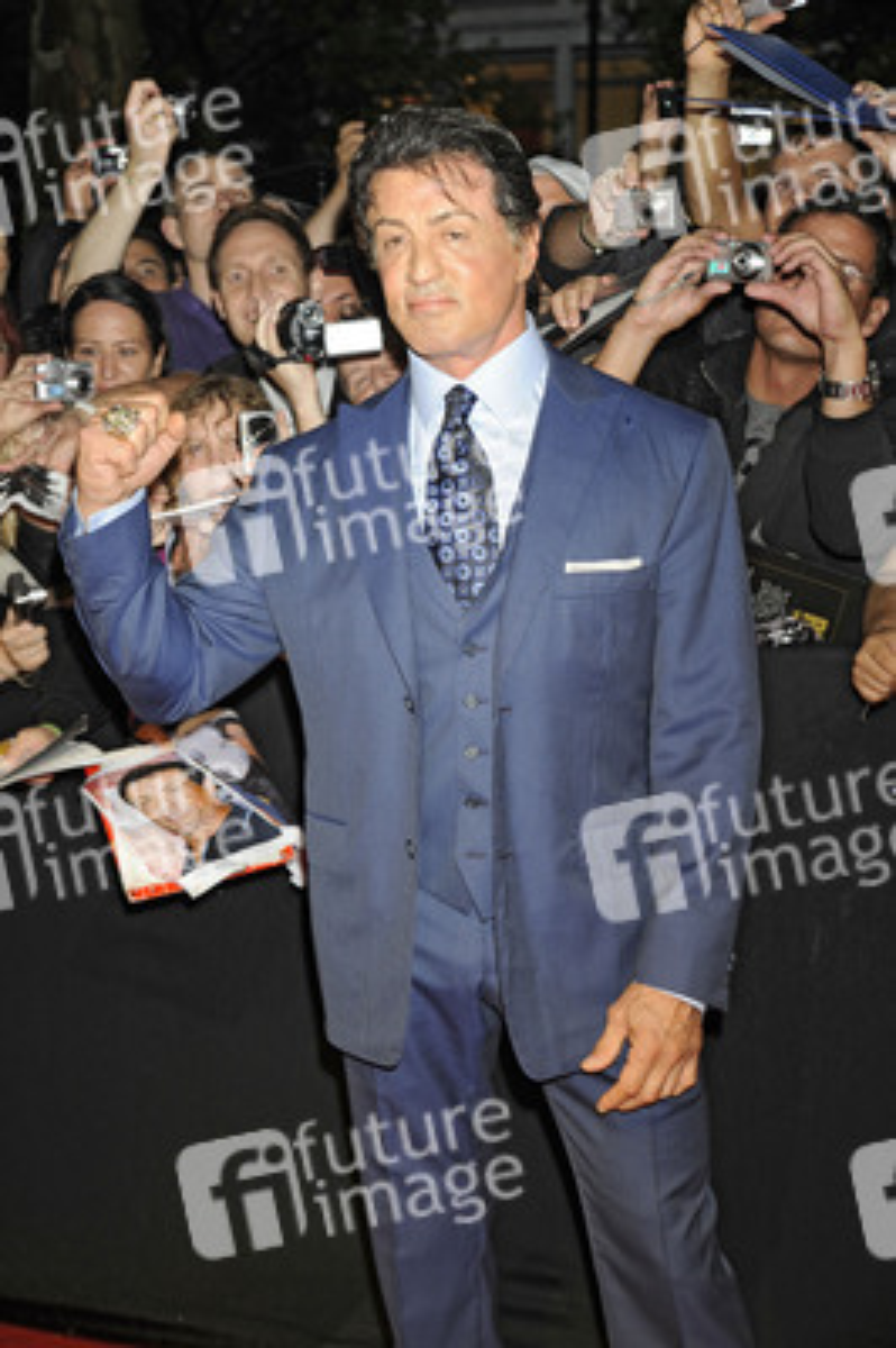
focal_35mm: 62
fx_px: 2319
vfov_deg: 32.4
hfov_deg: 21.9
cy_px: 674
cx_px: 448
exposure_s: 1/160
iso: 500
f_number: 6.3
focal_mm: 62
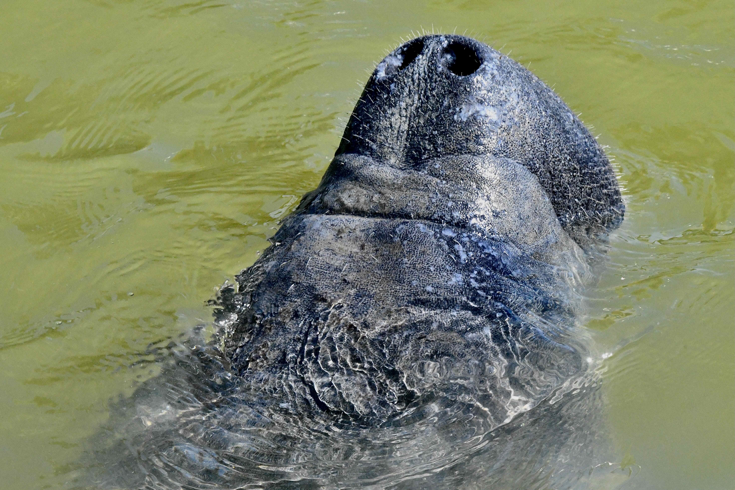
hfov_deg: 6.9
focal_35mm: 300
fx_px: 6125
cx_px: 368
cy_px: 245
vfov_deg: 4.6
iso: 5000
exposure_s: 1/800
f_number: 22
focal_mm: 300
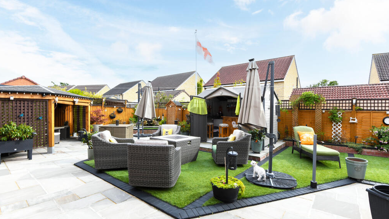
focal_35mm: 17
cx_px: 196
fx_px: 175
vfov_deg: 63.8
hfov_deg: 95.9
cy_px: 118
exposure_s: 1/320
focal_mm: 16
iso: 320
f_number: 6.3
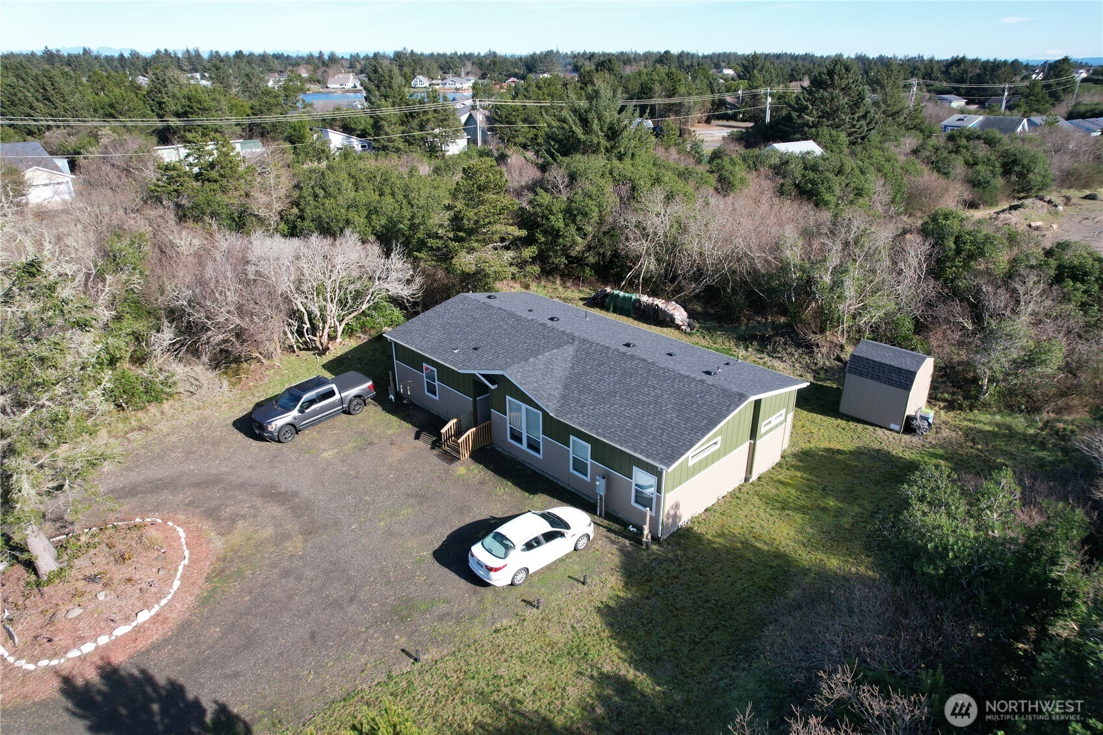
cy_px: 368
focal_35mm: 22
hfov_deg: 78.6
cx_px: 552
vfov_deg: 57.2
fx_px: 674
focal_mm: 8.38
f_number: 2.8
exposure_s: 1/1000
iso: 120
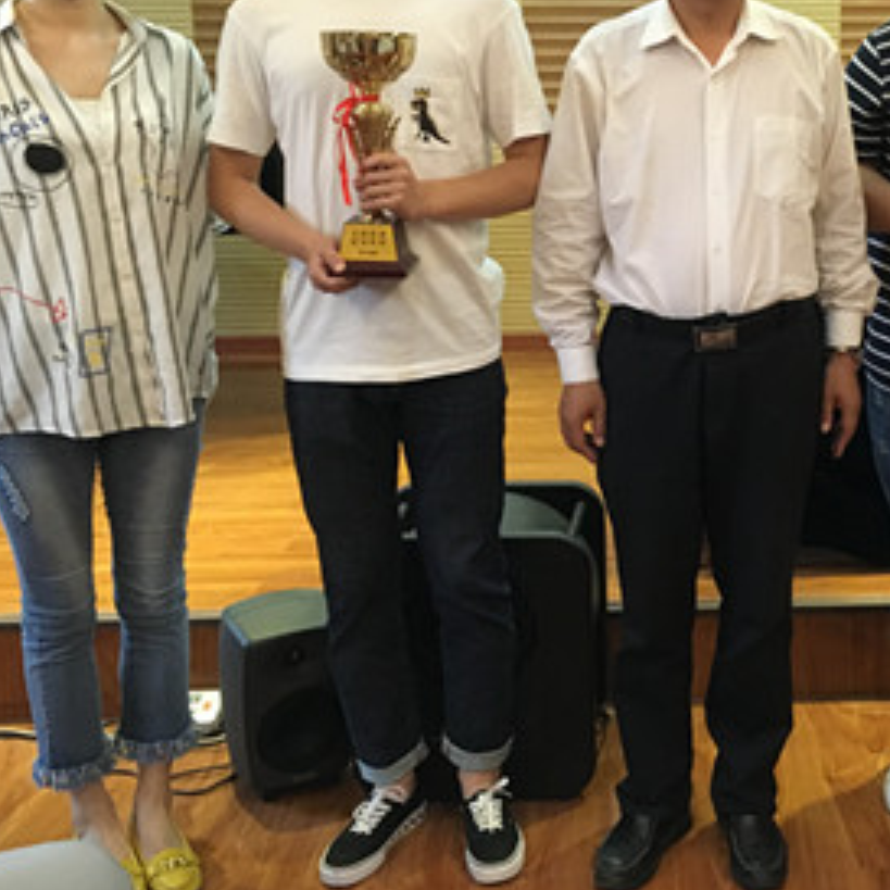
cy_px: 311
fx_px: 1367
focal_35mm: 47
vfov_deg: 35.8
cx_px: 717
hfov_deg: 34.9
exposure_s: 1/17
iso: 200
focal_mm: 4.15
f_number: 2.2
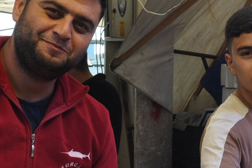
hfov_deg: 16.3
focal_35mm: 126
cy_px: 151
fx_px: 881
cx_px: 159
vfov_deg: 10.8
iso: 200
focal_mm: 21
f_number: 10
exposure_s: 1/100
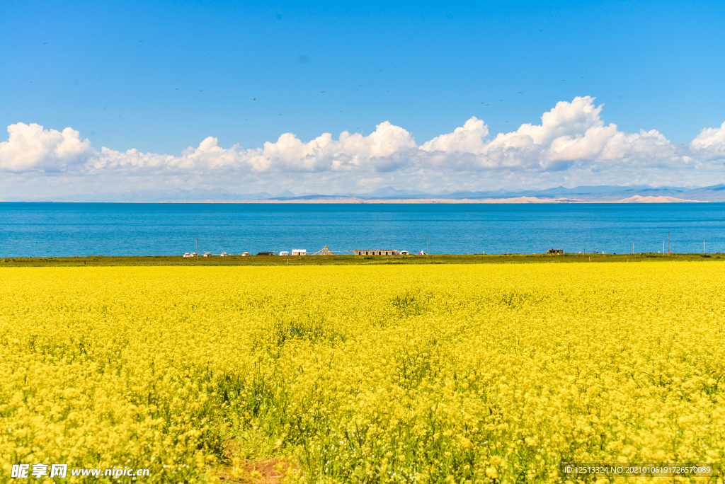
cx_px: 362
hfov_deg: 23.9
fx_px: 1713
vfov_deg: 16.1
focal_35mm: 85
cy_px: 242
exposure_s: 1/250
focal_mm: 85
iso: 100
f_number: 8
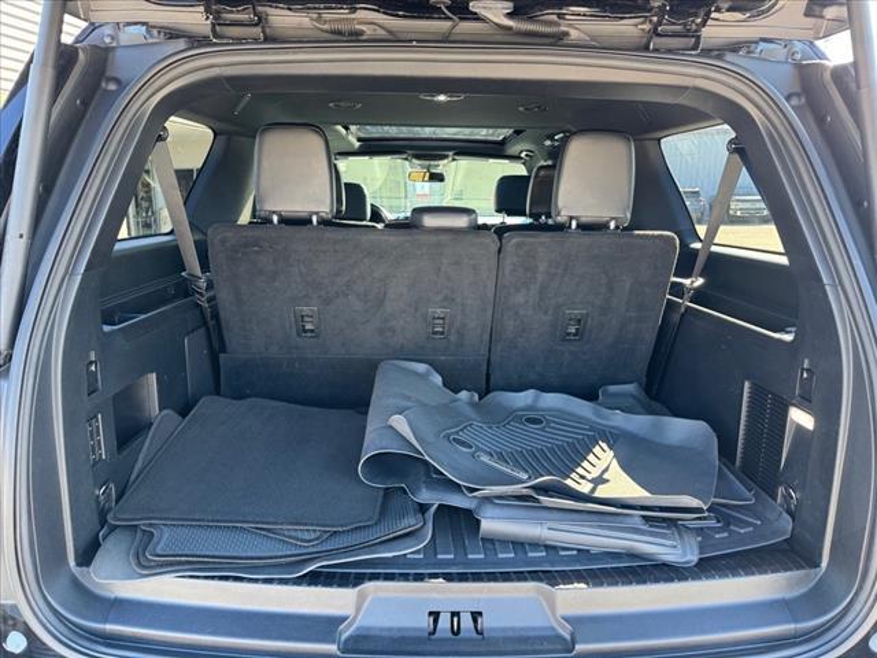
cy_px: 329
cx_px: 438
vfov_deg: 56.8
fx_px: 608
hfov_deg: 71.6
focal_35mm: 24
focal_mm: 6.76
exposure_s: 1/121
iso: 160
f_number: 1.78
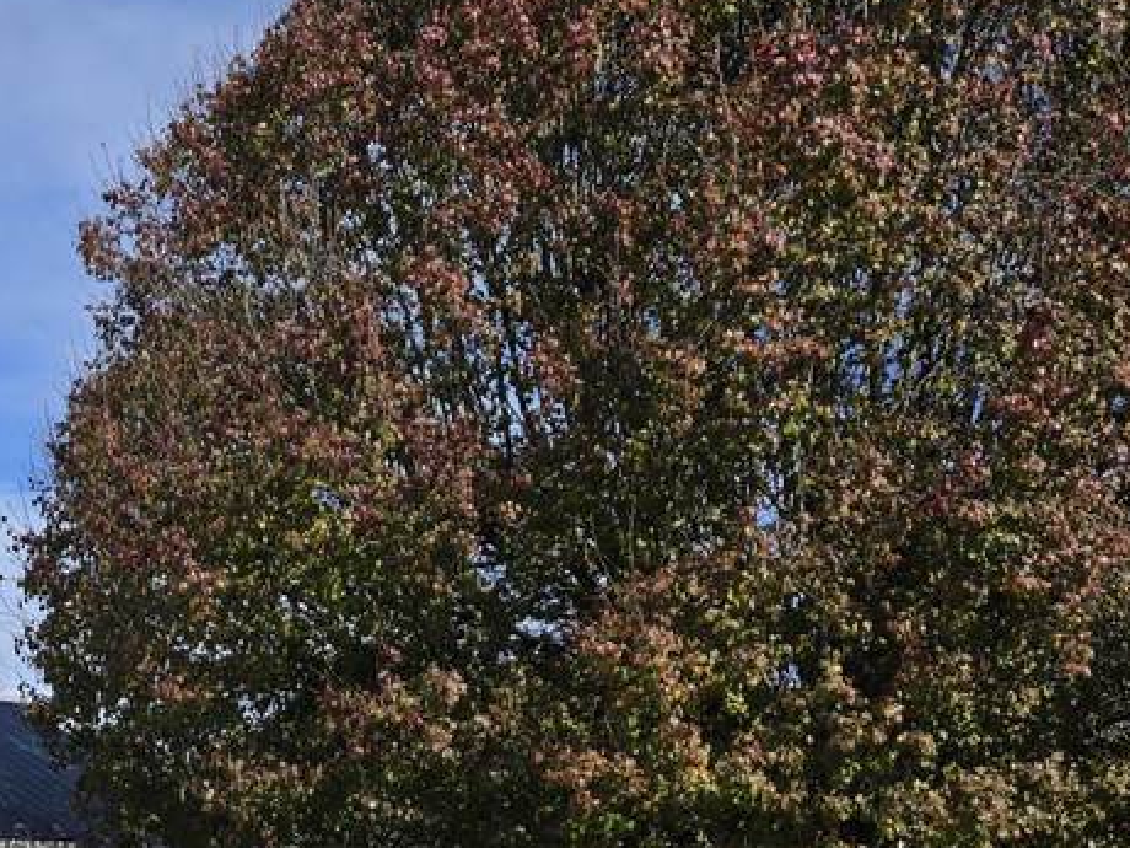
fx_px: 2089
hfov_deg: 28.3
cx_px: -10
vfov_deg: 22.0
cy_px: 870
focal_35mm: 64
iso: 25
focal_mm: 5.4
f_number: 1.8
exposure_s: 1/2365
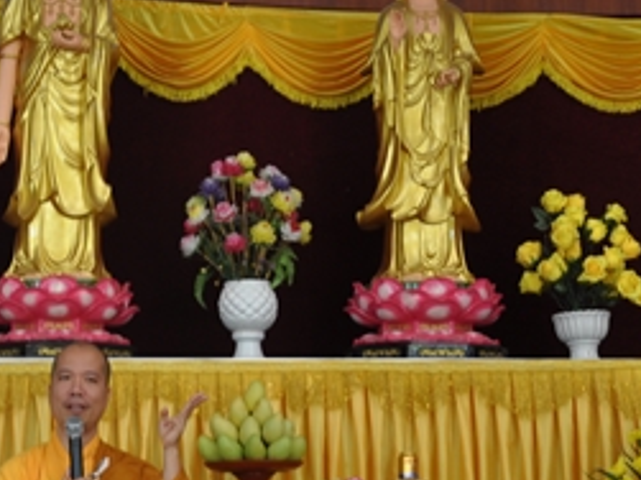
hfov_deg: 17.4
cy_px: 273
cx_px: 130
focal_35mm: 112
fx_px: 2073
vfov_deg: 13.2
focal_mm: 30
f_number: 5
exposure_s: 1/25
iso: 200
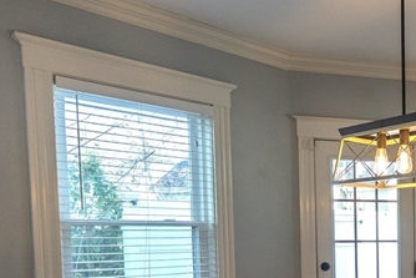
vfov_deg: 27.6
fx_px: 532
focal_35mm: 46
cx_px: 514
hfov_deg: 33.6
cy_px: 276
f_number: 4
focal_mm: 10
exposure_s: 1/100
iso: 400
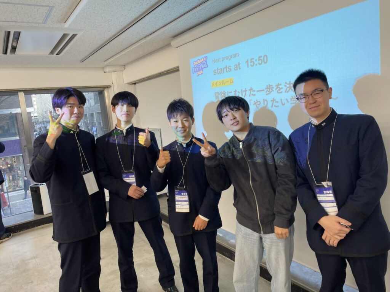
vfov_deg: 53.1
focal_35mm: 26
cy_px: 146
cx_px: 195
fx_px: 293
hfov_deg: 67.3
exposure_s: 1/100
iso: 50
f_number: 1.6
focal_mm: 4.2
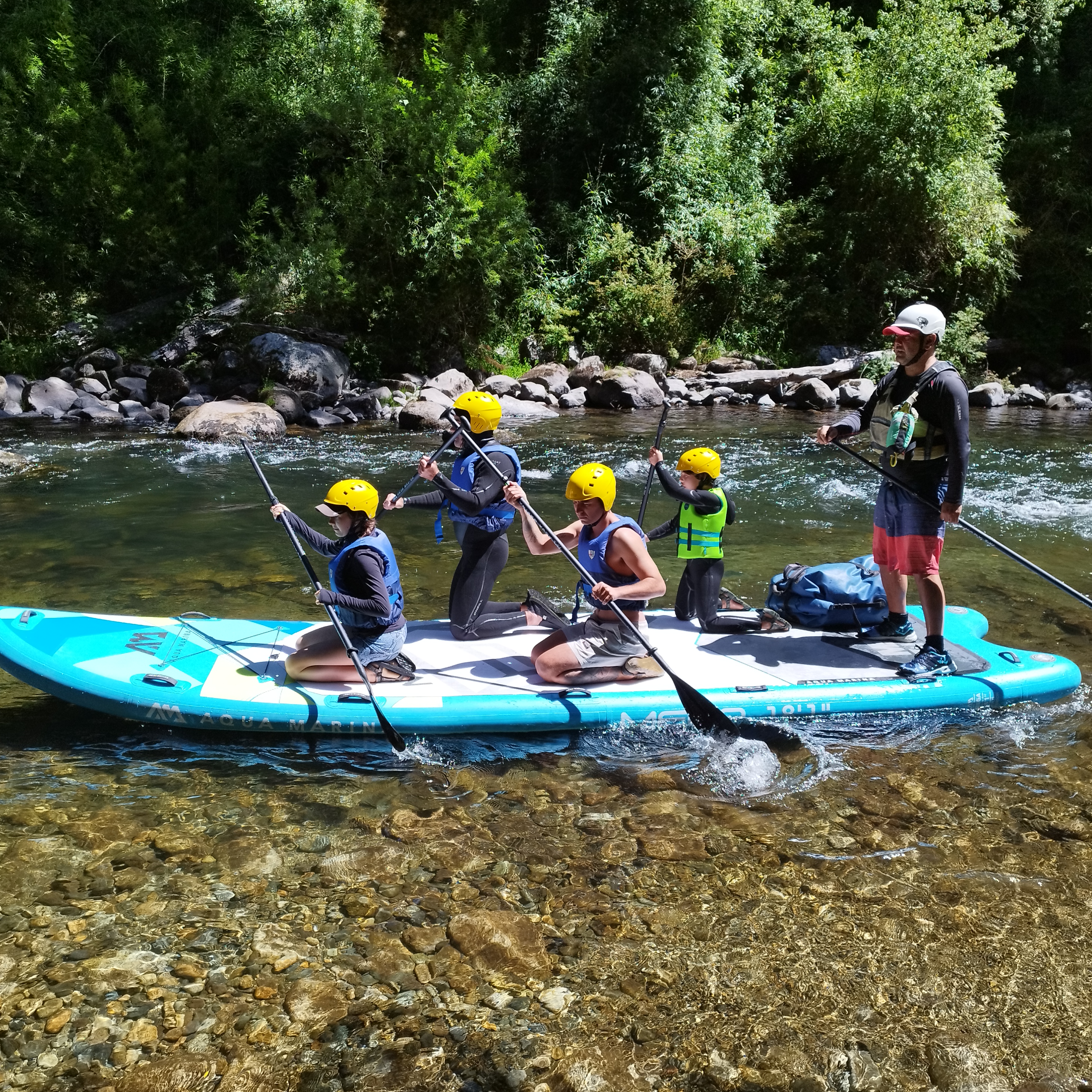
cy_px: 552
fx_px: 1035
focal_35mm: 29
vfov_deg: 55.6
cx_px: 538
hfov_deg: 55.6
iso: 50
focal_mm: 5.89
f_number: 1.89
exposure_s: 1/621
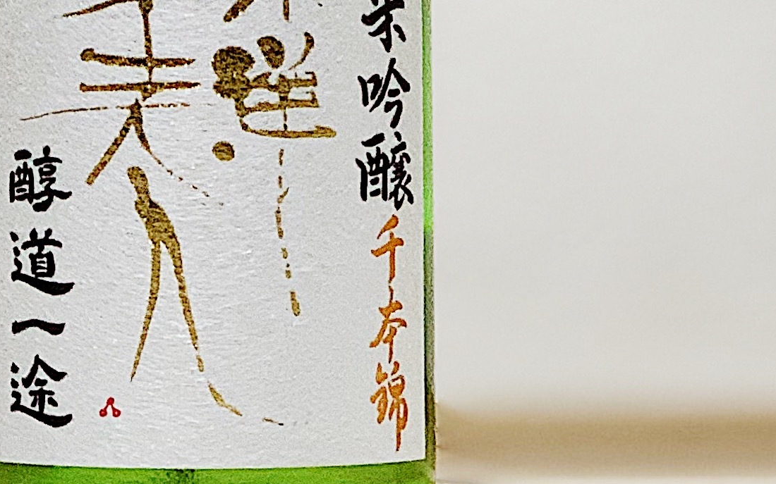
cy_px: -371
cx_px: 201
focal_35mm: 199
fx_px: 4208
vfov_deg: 6.5
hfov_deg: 10.5
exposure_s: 1/122
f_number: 2.4
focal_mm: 6
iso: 80
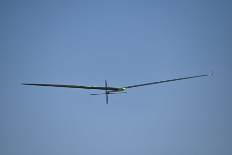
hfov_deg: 5.2
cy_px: 78
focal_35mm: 400
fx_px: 2579
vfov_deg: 3.4
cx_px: 116
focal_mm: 400
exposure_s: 1/4000
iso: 500
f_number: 8
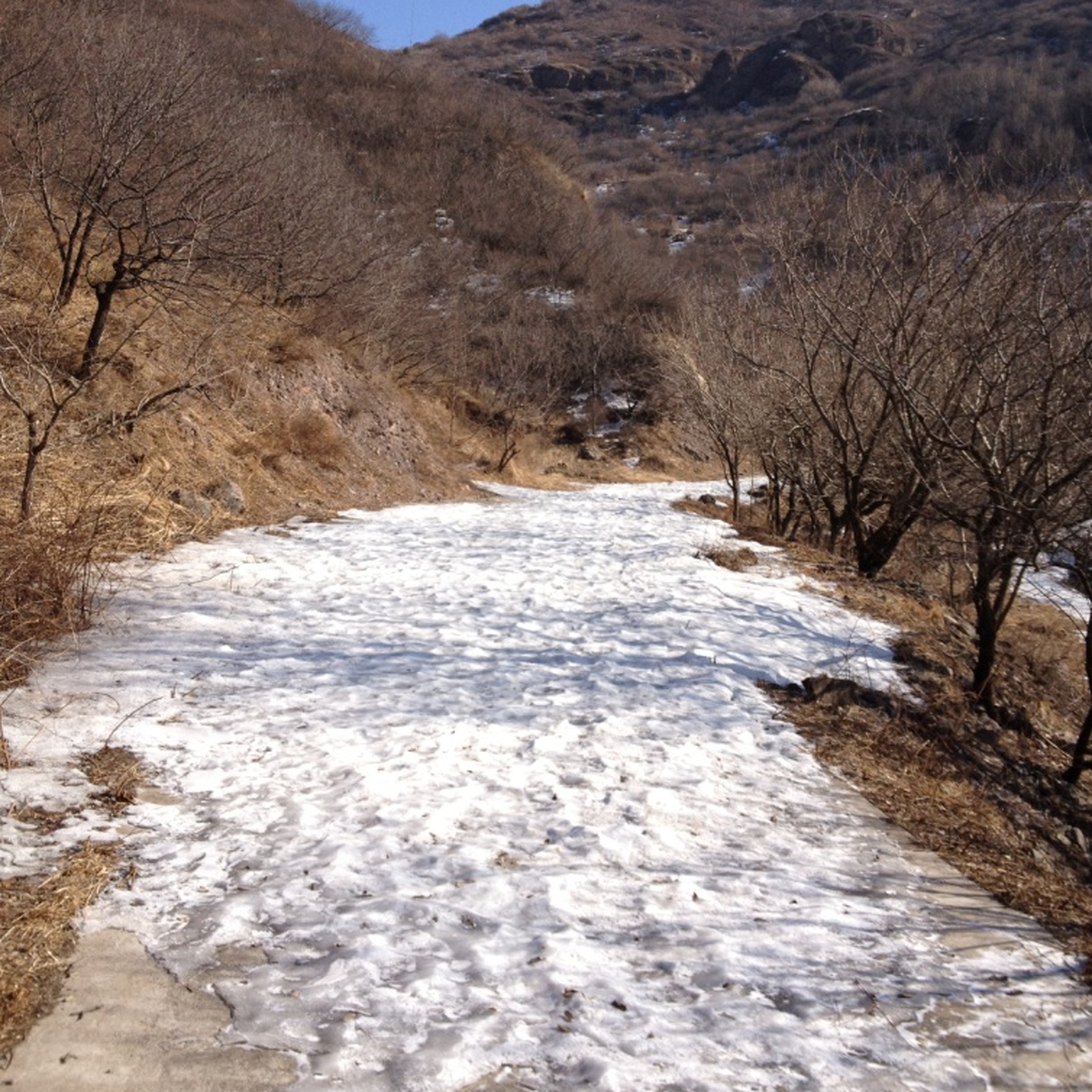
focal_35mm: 42
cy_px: 474
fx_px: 1499
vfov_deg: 40.0
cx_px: 547
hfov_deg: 40.0
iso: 64
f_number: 2.4
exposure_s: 1/1623
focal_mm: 4.28
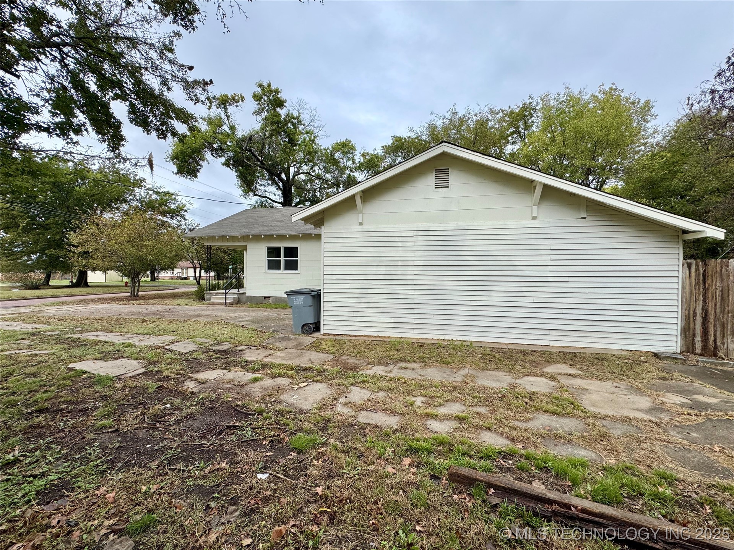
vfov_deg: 85.7
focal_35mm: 14
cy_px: 275
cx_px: 367
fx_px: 297
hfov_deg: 102.1
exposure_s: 1/779
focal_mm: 2.22
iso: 40
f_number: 2.2
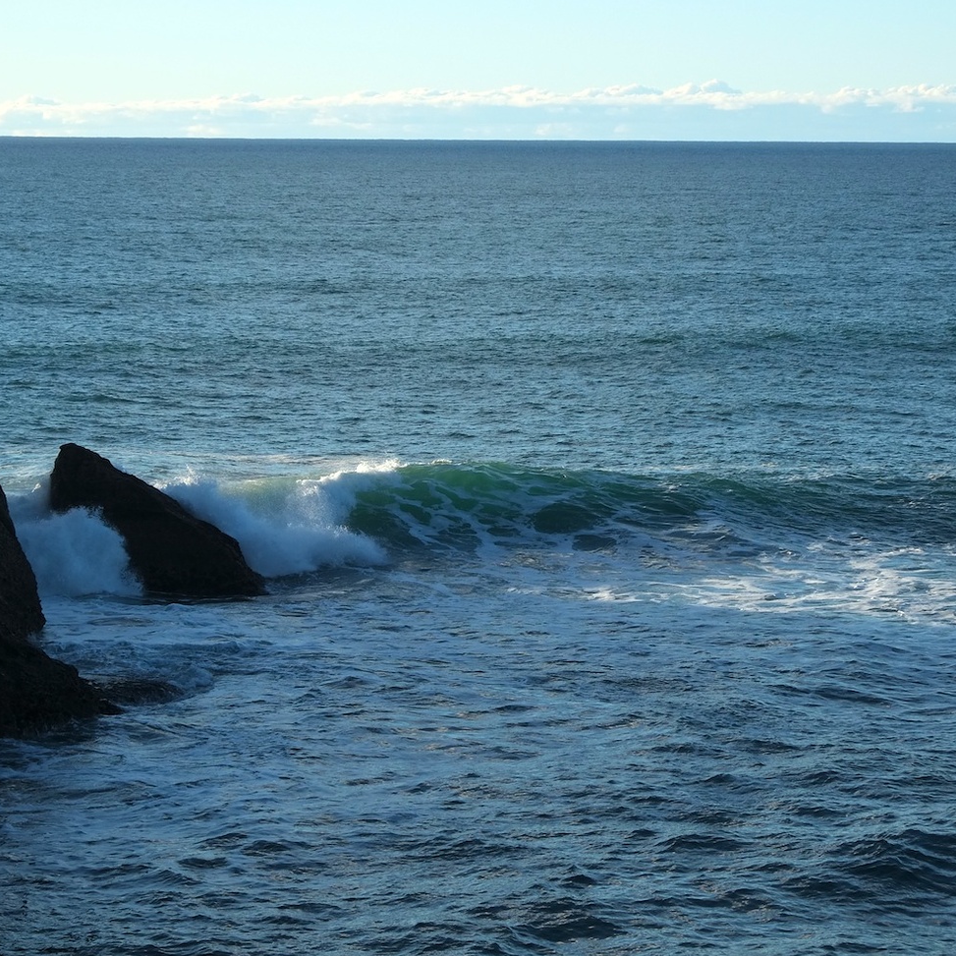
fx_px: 3624
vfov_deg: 15.0
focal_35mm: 116
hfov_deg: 15.0
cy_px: 477
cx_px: 589
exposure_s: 1/400
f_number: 11
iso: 400
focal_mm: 55
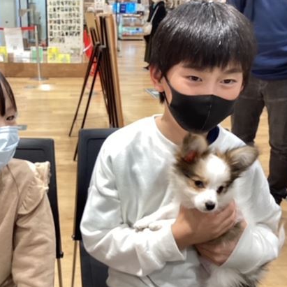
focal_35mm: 40
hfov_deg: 41.2
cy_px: 151
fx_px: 375
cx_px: 91
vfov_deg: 41.8
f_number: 2.4
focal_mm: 3.3
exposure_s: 1/50
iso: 125
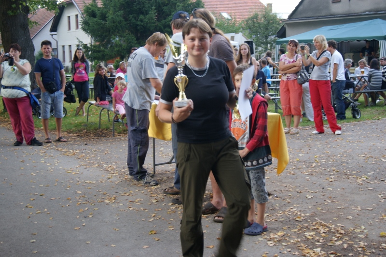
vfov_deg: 25.7
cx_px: 193
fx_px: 562
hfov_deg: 37.9
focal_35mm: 52
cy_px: 128
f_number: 4.5
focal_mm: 35
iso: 160
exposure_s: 1/60
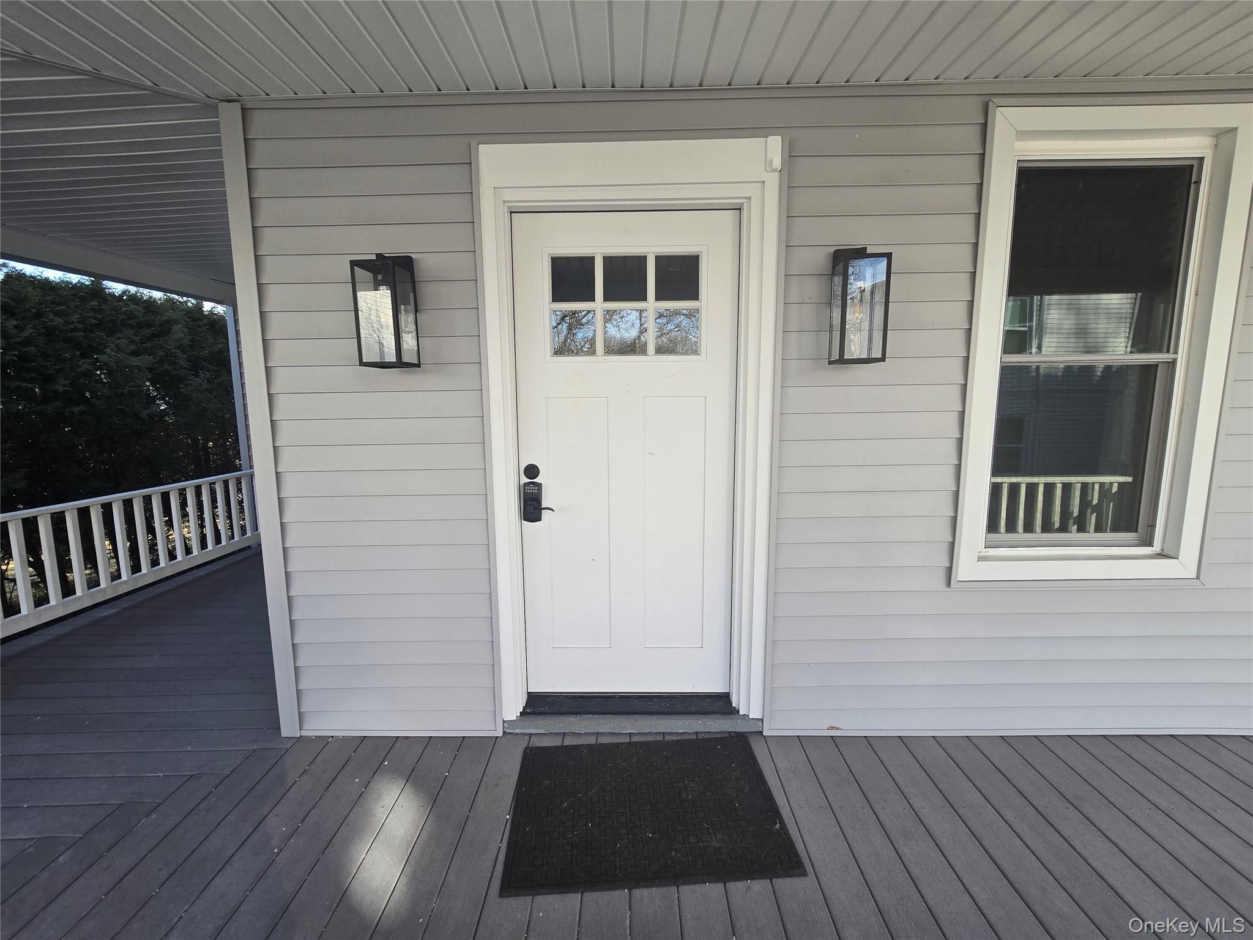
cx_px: 626
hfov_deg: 106.2
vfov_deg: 89.9
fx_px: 471
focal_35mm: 13
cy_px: 470
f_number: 2.2
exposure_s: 1/262
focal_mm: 2.2
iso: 50
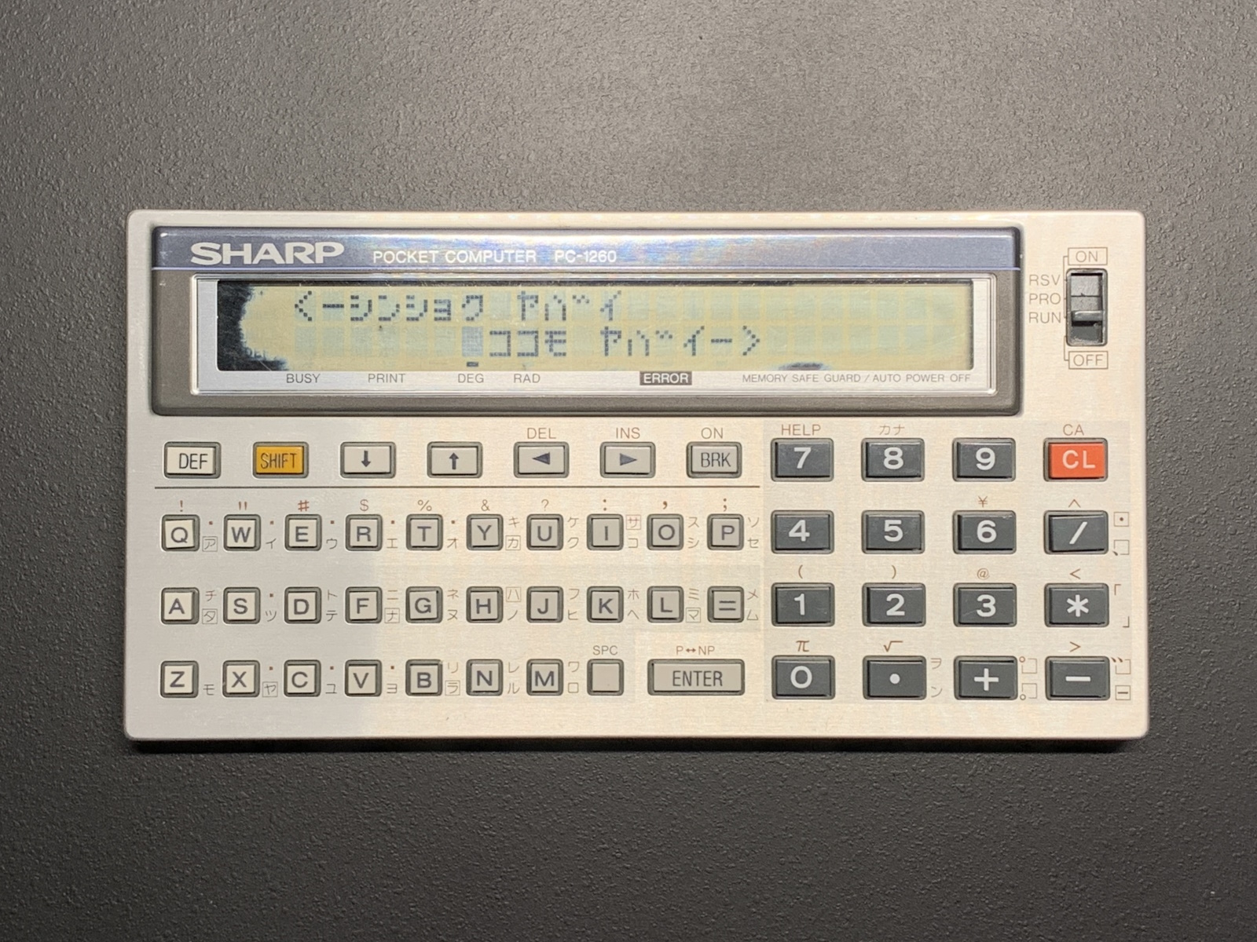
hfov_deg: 67.3
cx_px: 628
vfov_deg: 53.1
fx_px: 944
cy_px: 471
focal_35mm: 26
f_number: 1.8
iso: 32
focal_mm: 4.25
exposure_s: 1/92
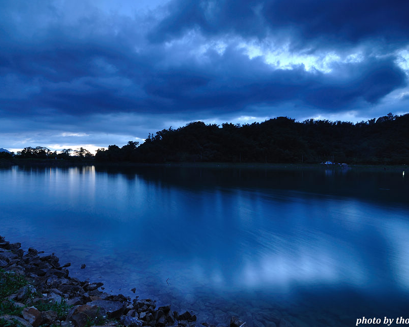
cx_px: 187
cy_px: 159
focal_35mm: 20
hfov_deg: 81.3
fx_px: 237
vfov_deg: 69.2
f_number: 13
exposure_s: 15
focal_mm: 11
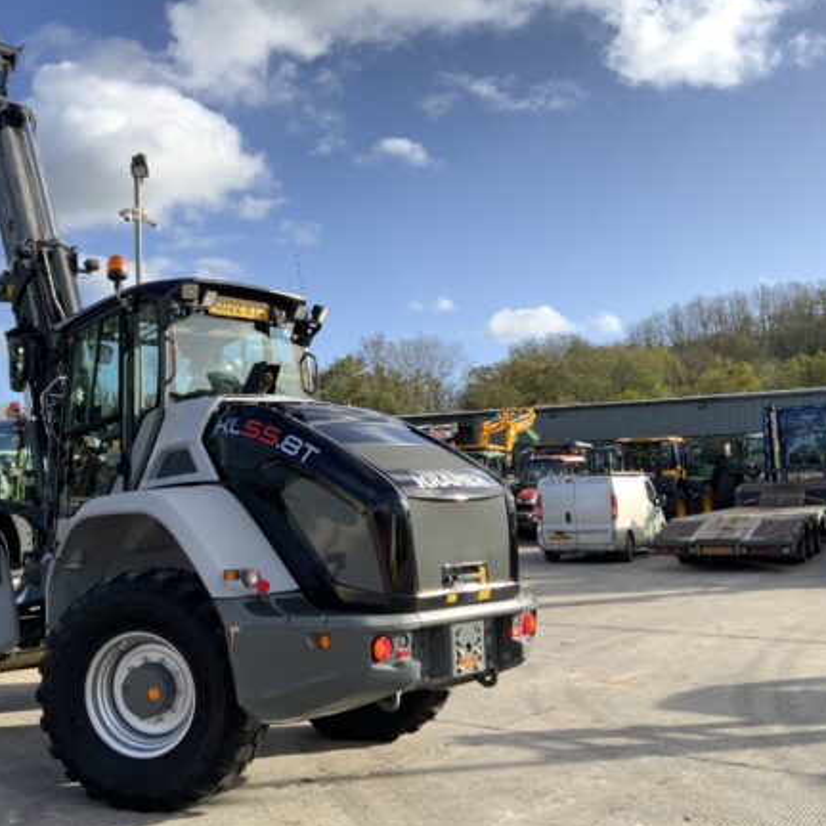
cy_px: 407
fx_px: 1026
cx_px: 239
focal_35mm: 38
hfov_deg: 42.9
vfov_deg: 43.9
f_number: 1.8
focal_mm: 3
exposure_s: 1/389
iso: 16
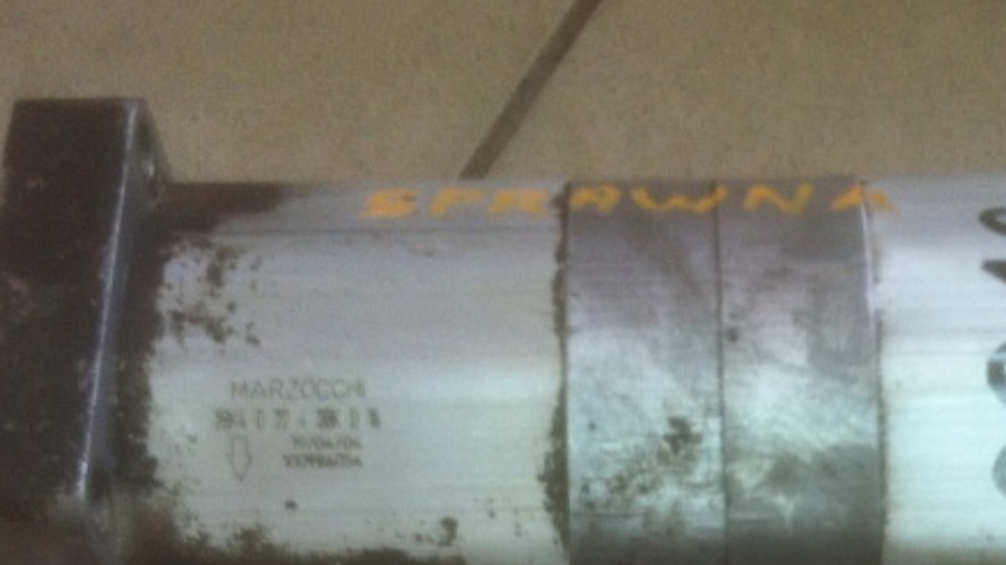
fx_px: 2373
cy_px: 759
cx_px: 769
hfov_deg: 23.7
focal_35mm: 89
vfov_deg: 13.1
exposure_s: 1/15
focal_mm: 3.85
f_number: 2.8
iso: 80
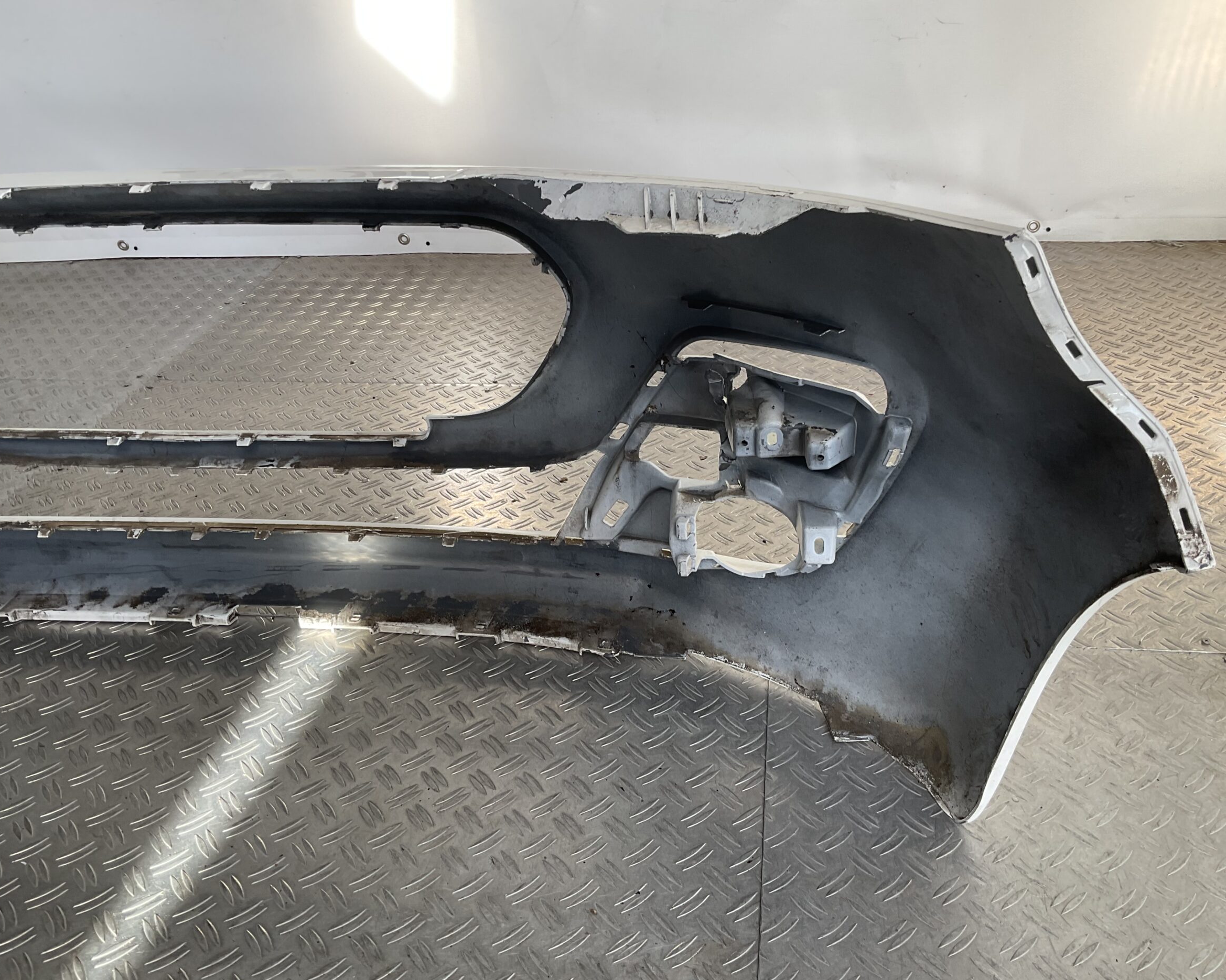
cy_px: 495
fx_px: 1125
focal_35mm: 31
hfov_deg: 57.2
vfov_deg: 47.1
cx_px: 614
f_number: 1.8
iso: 16
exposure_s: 1/117
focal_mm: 3
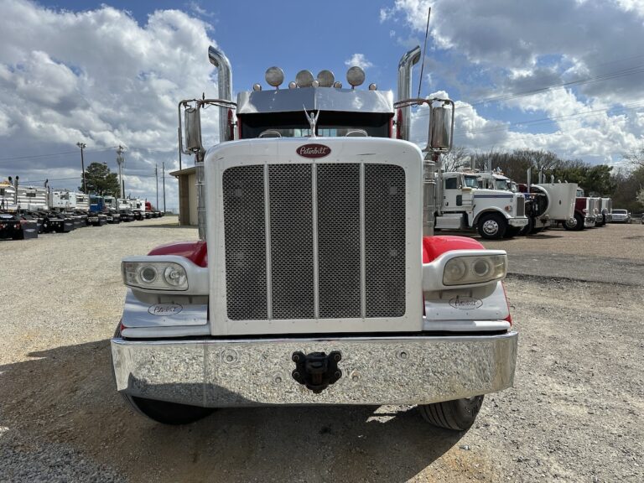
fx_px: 446
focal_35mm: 24
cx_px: 322
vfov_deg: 56.8
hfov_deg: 71.6
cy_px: 242
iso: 80
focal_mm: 6.86
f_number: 1.78
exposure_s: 1/8197
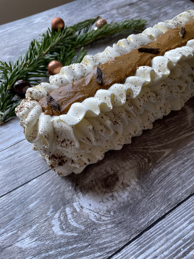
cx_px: 97
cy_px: 130
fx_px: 194
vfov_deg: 67.3
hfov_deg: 53.1
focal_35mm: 26
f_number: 1.6
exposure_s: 1/86
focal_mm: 4.2
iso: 125
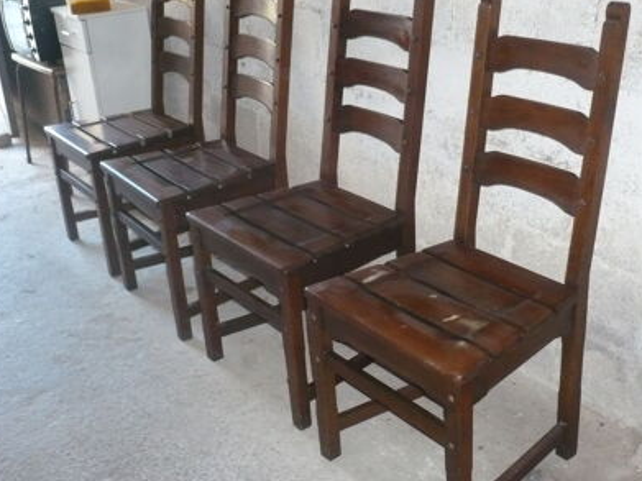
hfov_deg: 43.7
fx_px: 797
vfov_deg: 33.5
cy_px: 212
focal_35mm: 43
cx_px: 371
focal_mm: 5.8
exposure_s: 1/30
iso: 400
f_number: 2.8
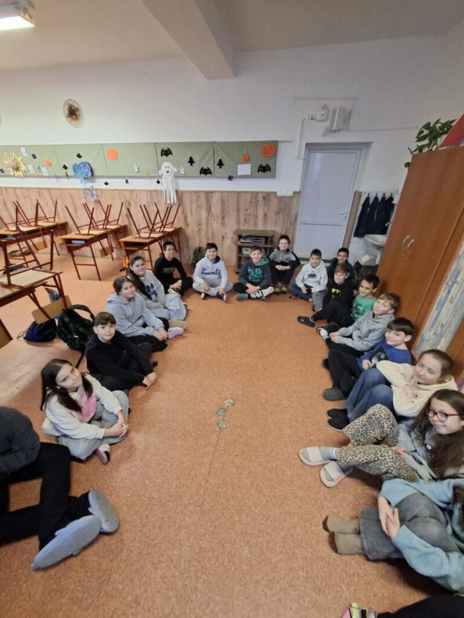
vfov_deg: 106.2
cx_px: 232
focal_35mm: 13
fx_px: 232
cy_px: 309
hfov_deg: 89.9
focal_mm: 1.74
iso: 500
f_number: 2.2
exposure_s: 1/25
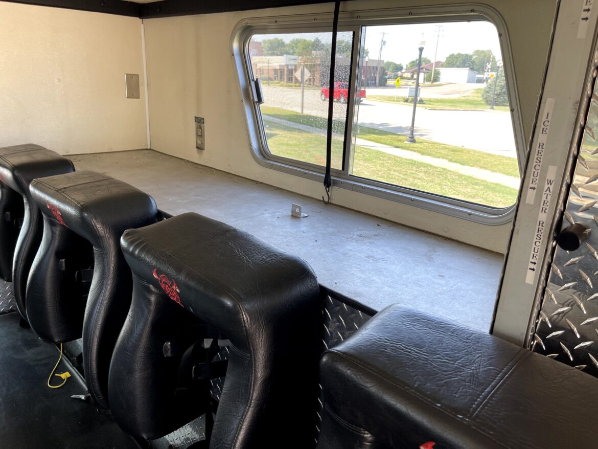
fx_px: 449
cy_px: 224
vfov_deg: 53.1
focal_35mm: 26
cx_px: 299
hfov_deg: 67.3
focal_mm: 5.1
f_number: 1.6
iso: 32
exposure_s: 1/129
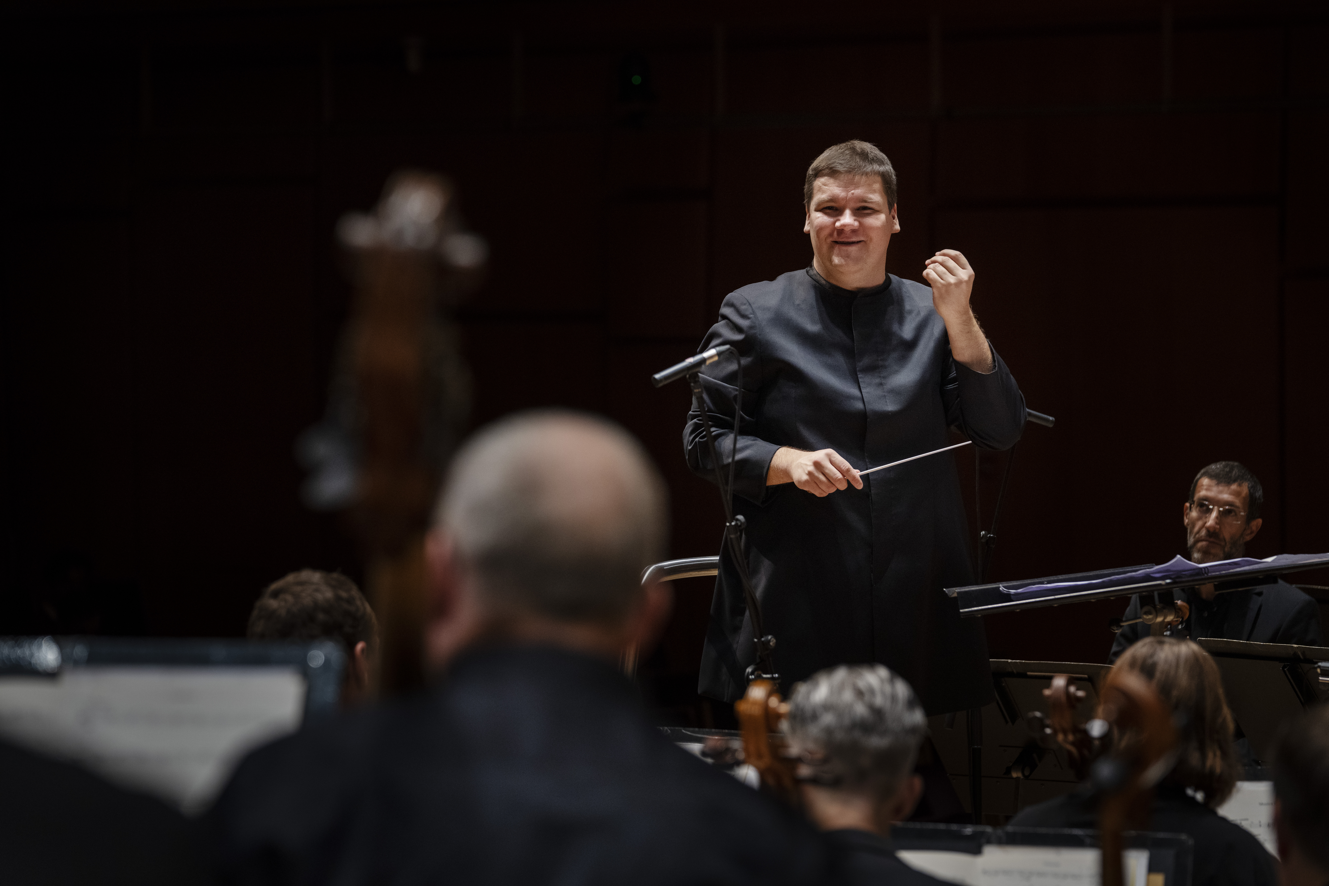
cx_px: 664
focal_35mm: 131
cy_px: 443
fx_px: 4836
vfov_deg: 10.5
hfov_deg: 15.6
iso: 2000
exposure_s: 1/250
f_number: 3.5
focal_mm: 131
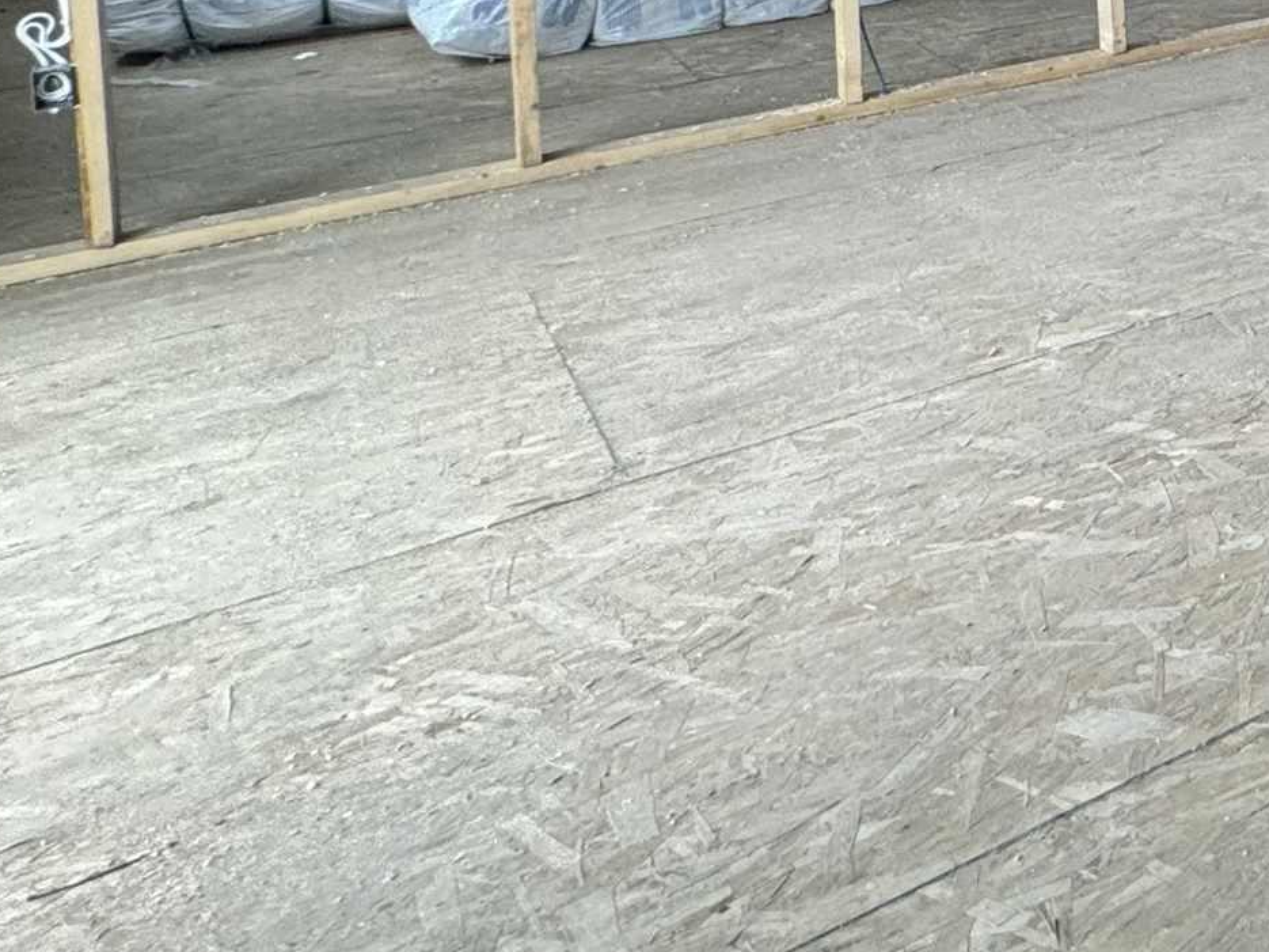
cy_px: -287
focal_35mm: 46
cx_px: 2066
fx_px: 1686
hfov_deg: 25.5
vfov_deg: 26.6
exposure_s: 1/99
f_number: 2.2
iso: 125
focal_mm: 2.22
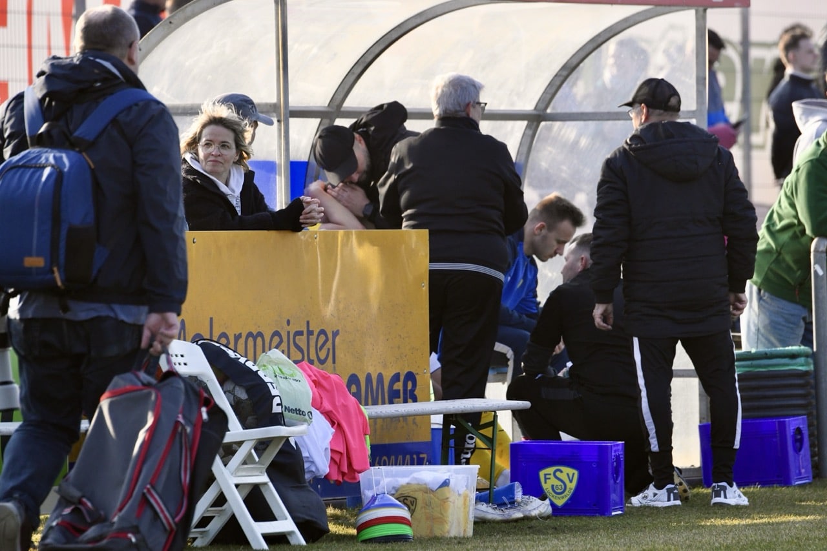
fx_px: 9187
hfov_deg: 5.2
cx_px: 414
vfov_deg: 3.4
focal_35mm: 400
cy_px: 276
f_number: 8
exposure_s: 1/1600
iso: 2500
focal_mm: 400
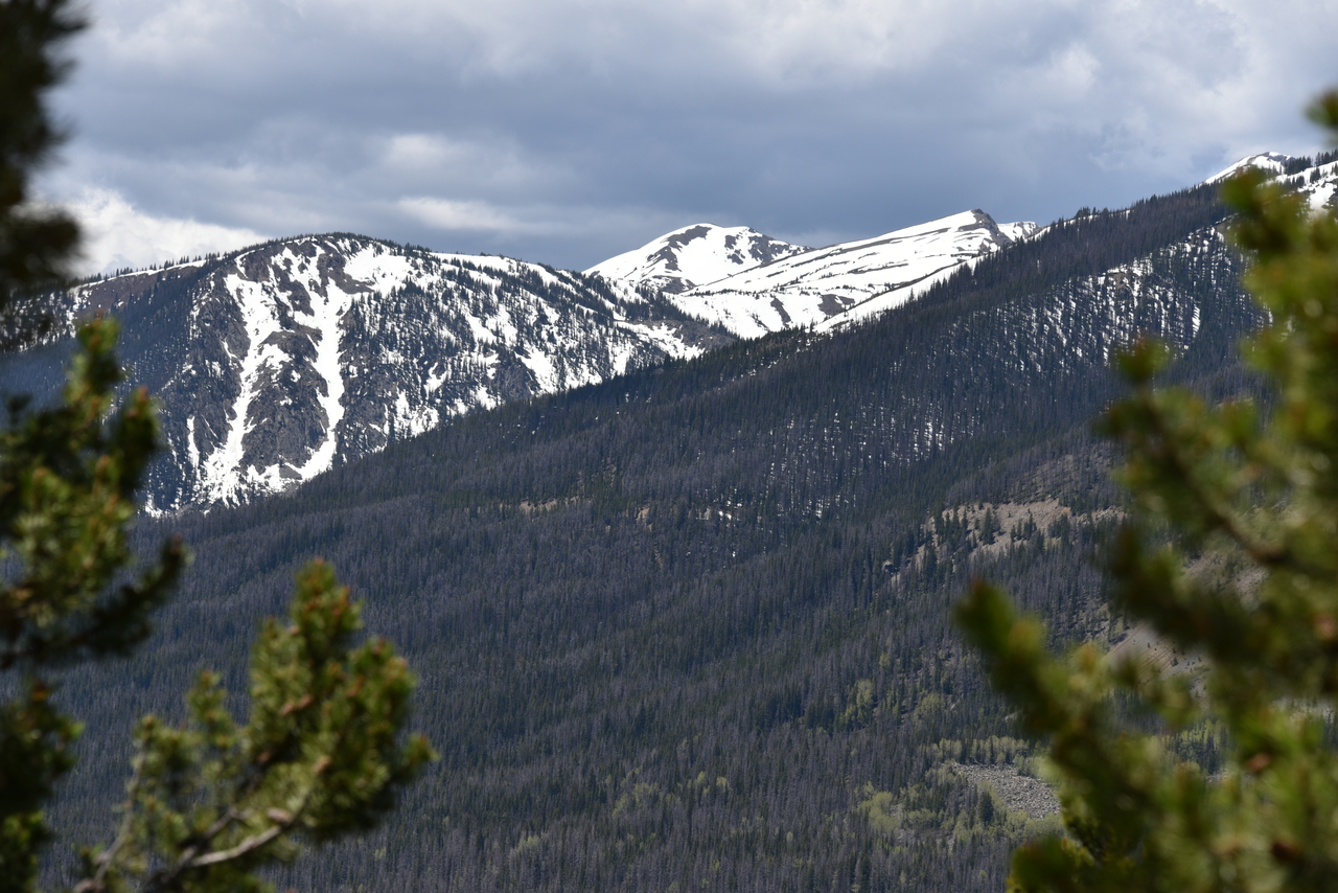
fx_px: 5576
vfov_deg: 9.2
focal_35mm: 150
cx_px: 669
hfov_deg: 13.7
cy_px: 446
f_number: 9
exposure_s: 1/320
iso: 100
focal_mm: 150
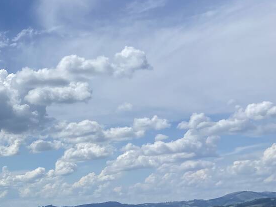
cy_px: 246
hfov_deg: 24.8
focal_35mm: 68
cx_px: -83
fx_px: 542
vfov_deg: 20.3
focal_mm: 4.25
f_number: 1.8
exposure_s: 1/7194
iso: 32
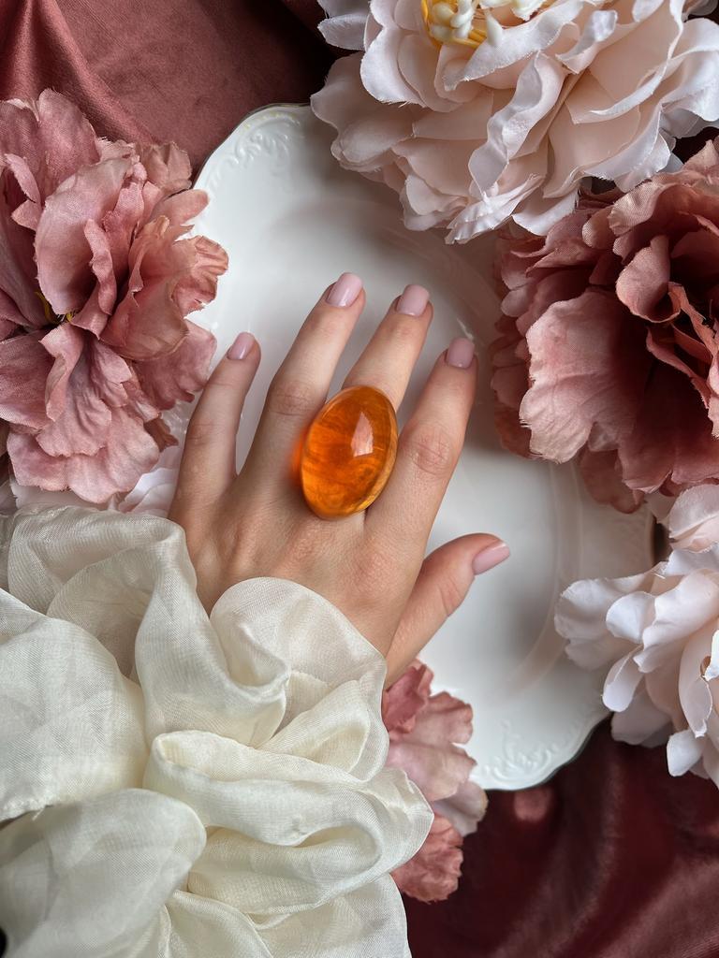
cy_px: 479
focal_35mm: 26
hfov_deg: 53.1
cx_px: 360
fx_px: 720
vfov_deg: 67.3
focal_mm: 5.1
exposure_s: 1/363
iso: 50
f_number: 1.6
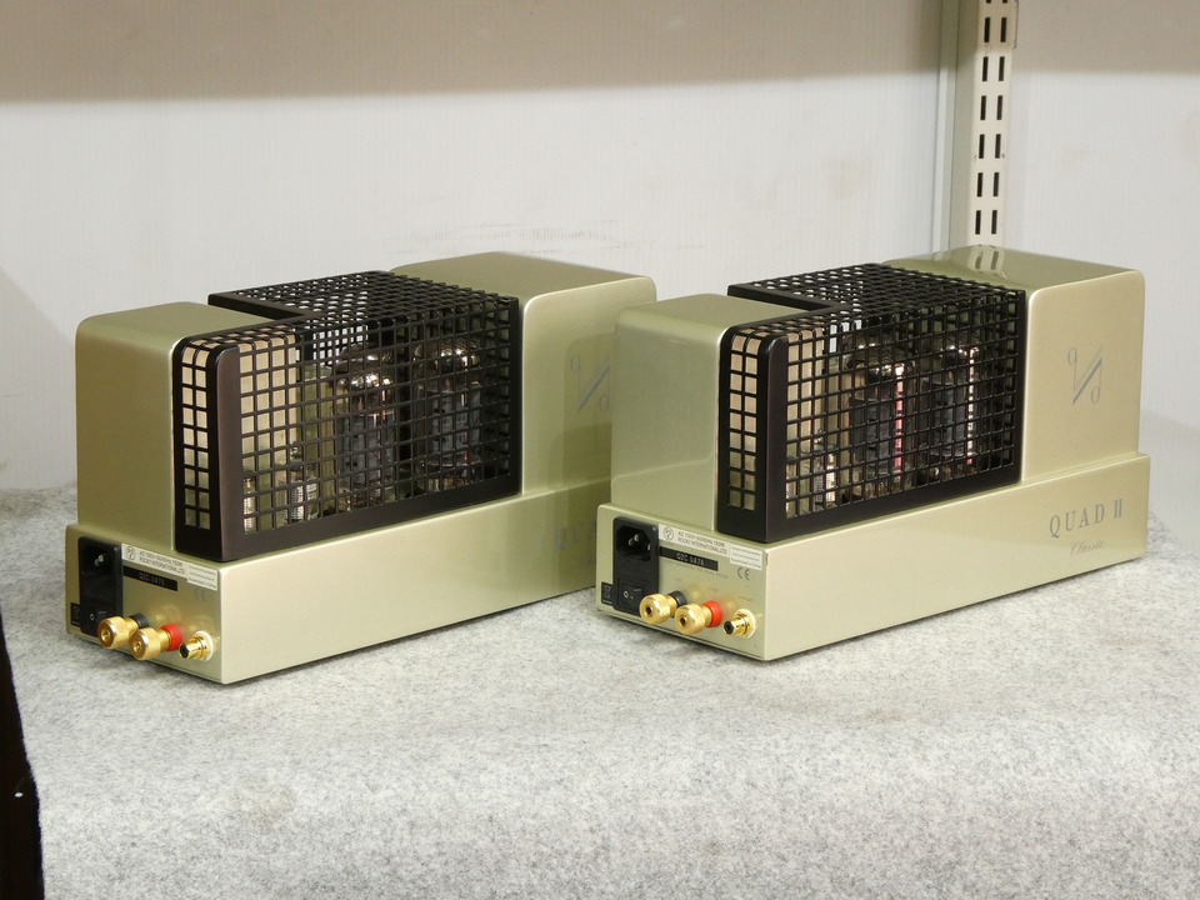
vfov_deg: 15.1
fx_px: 3397
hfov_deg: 20.0
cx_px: 600
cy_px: 450
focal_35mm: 98
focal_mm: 17.5
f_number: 6.3
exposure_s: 1/10
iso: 400
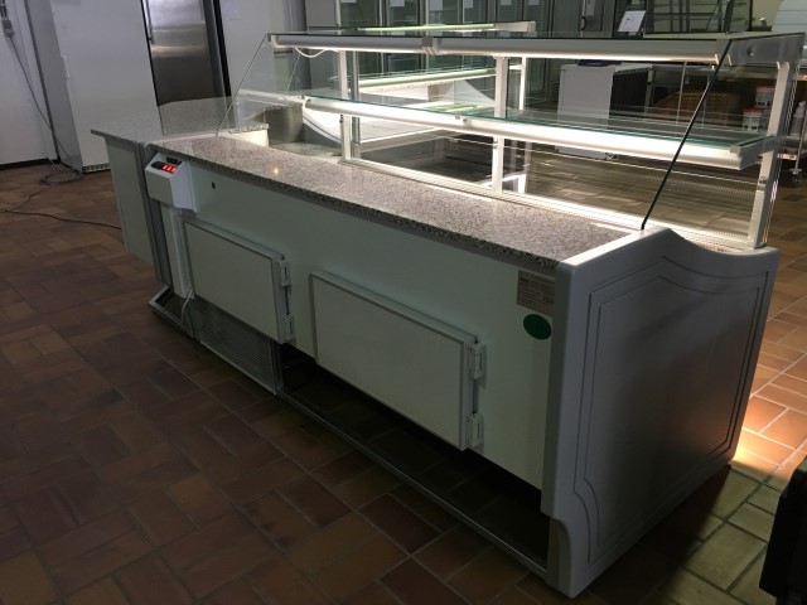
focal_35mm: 29
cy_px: 302
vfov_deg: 48.2
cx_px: 404
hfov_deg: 61.7
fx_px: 676
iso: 160
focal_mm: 4.15
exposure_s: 1/33
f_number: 2.2
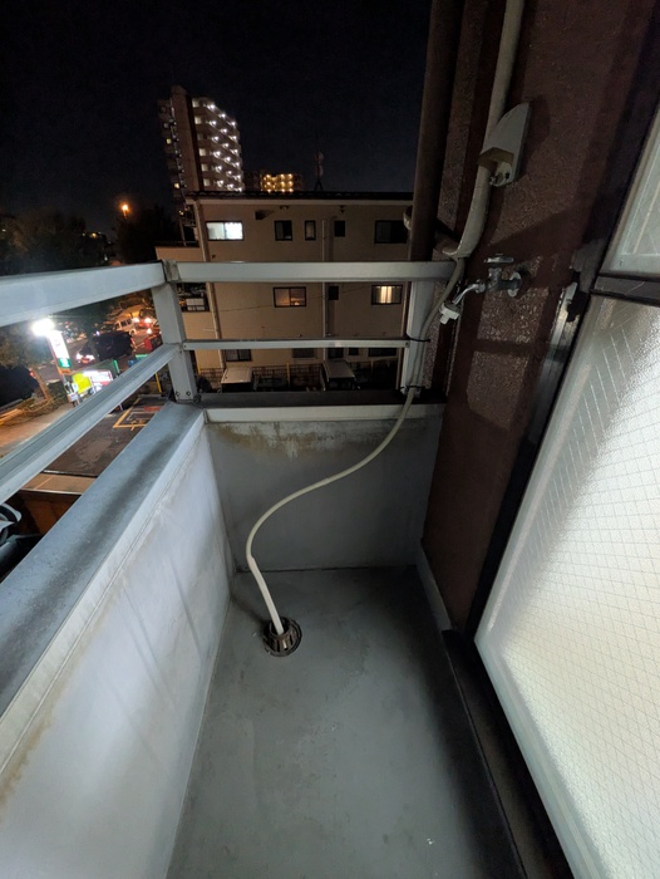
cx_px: 330
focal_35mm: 14
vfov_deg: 102.0
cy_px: 440
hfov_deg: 85.7
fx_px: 355
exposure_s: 1/25
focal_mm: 1.83
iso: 620
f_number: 2.2
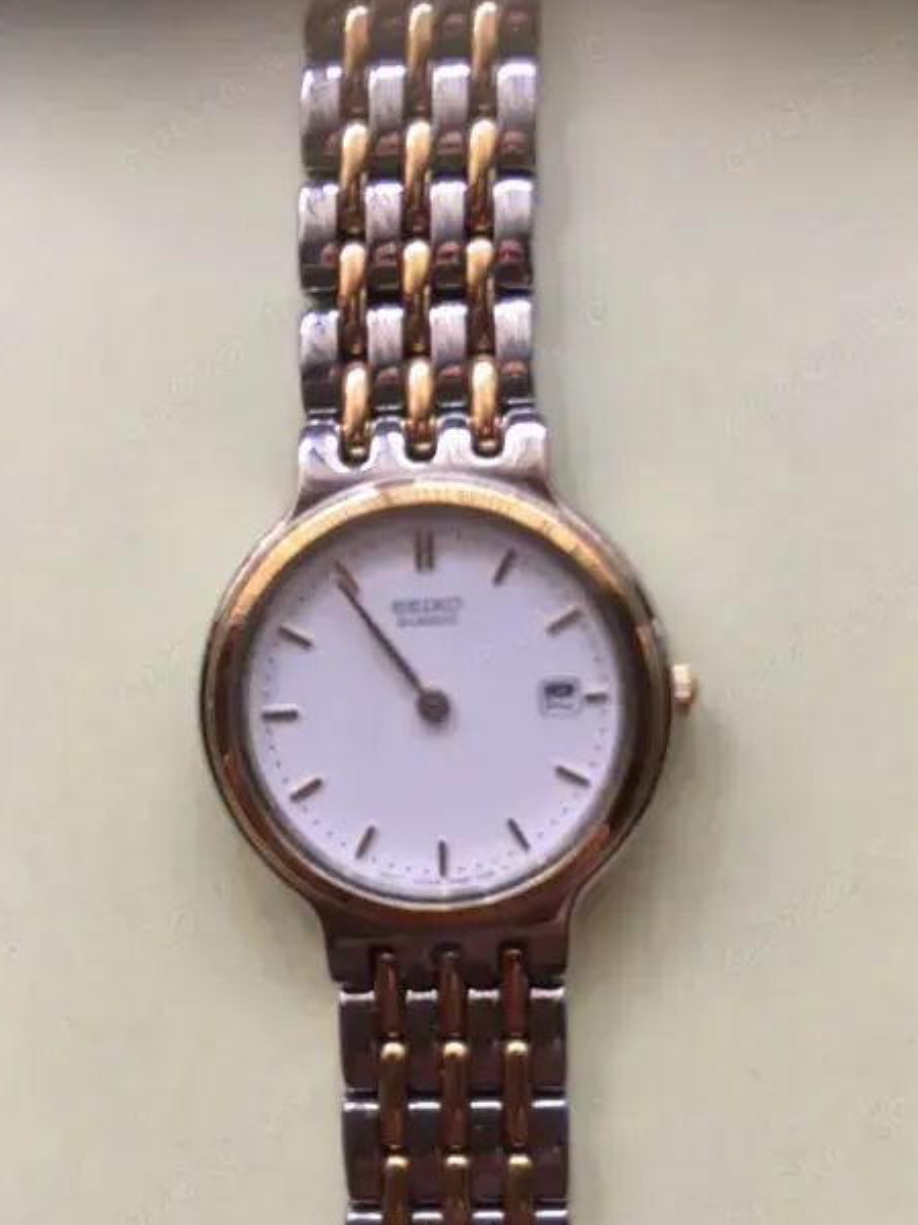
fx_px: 1097
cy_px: 638
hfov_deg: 45.4
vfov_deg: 58.3
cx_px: 478
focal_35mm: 31
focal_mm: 4.15
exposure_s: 1/33
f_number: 2.2
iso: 100
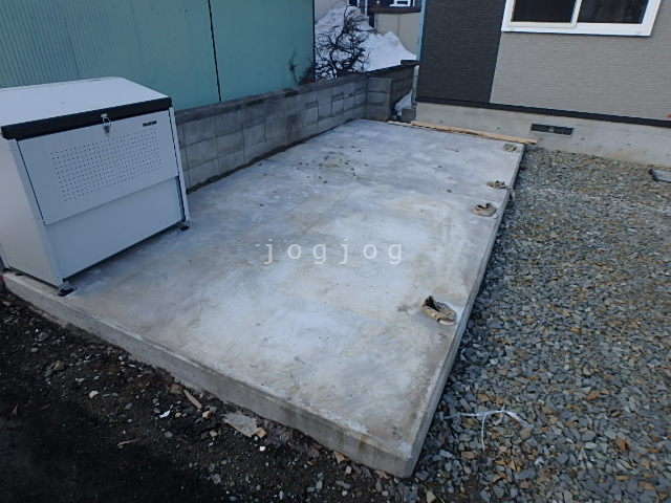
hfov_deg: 79.0
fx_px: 407
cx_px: 336
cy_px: 252
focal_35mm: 21
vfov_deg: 63.4
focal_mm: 3.7
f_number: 3.5
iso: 125
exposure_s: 1/320
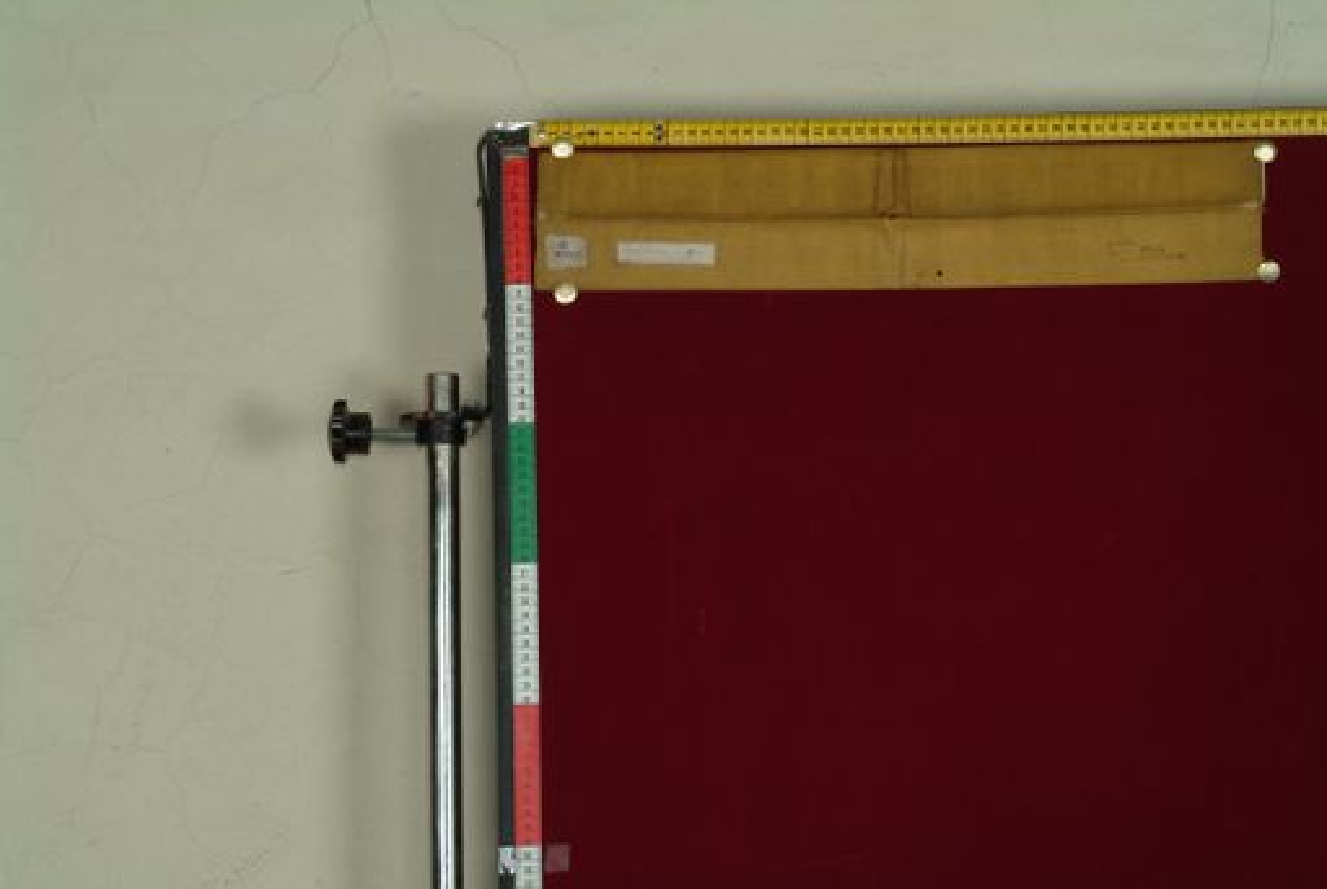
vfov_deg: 15.5
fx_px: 3267
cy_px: 444
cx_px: 664
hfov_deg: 23.0
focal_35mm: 88
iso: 160
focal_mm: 59
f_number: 13
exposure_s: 1/20
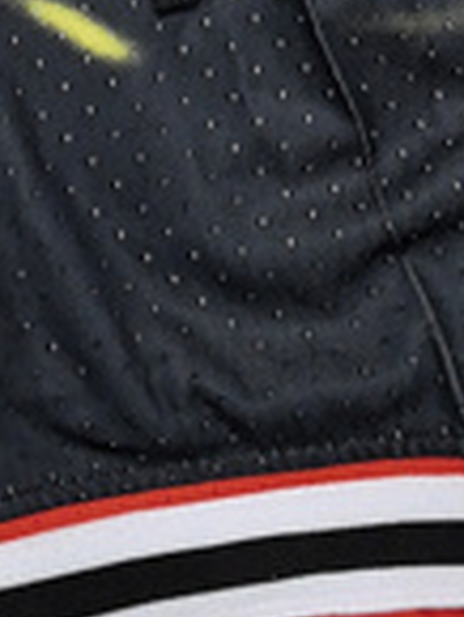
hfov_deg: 9.9
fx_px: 2659
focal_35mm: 149
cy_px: -540
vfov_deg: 12.0
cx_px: -51
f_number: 2
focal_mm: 5.75
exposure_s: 1/33.3
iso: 320
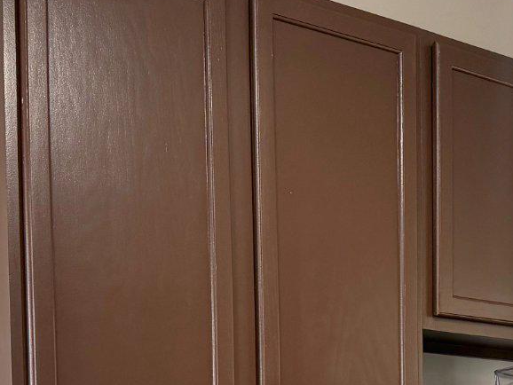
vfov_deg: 16.0
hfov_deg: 22.7
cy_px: 570
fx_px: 1260
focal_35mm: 85
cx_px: 412
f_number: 1.78
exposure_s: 1/120
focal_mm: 6.76
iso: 125
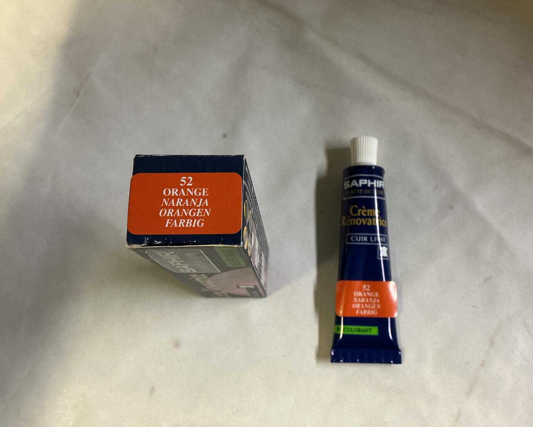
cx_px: 290
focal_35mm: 31
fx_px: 489
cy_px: 210
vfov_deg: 47.1
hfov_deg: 57.1
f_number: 1.8
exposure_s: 1/50
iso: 125
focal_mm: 3
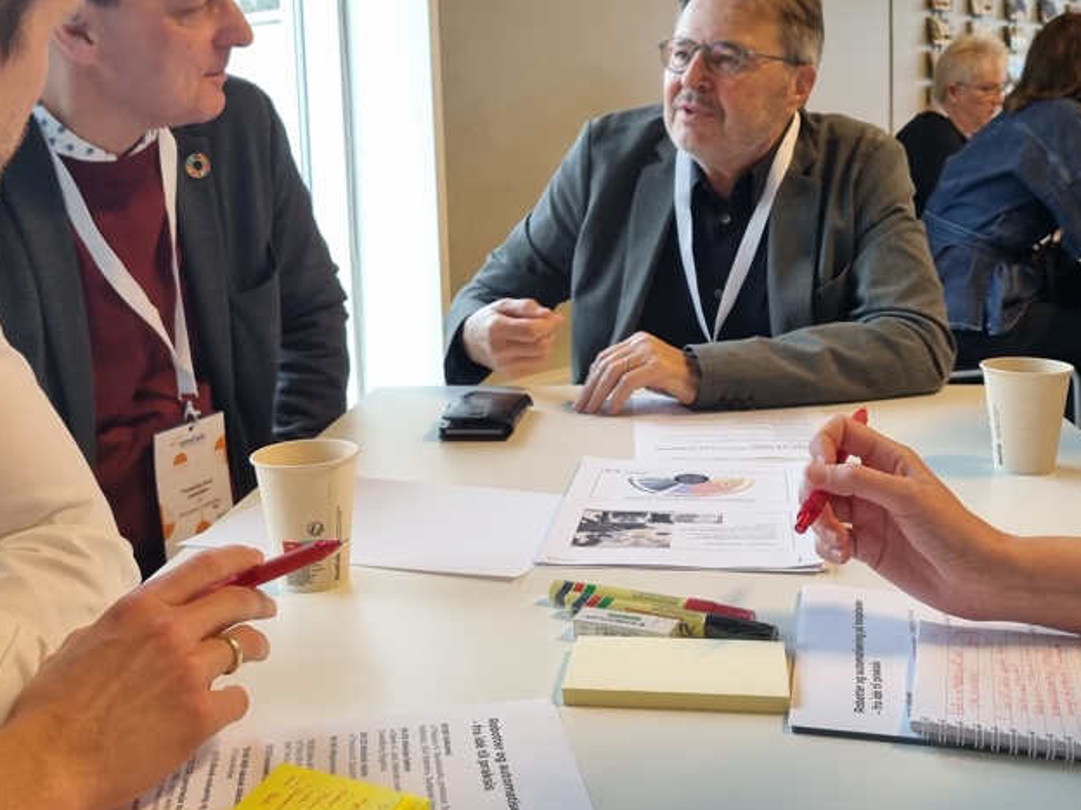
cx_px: 534
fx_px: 1249
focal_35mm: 40
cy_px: 275
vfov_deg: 35.6
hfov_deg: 46.8
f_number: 1.8
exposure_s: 1/100
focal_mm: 5.4
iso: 250
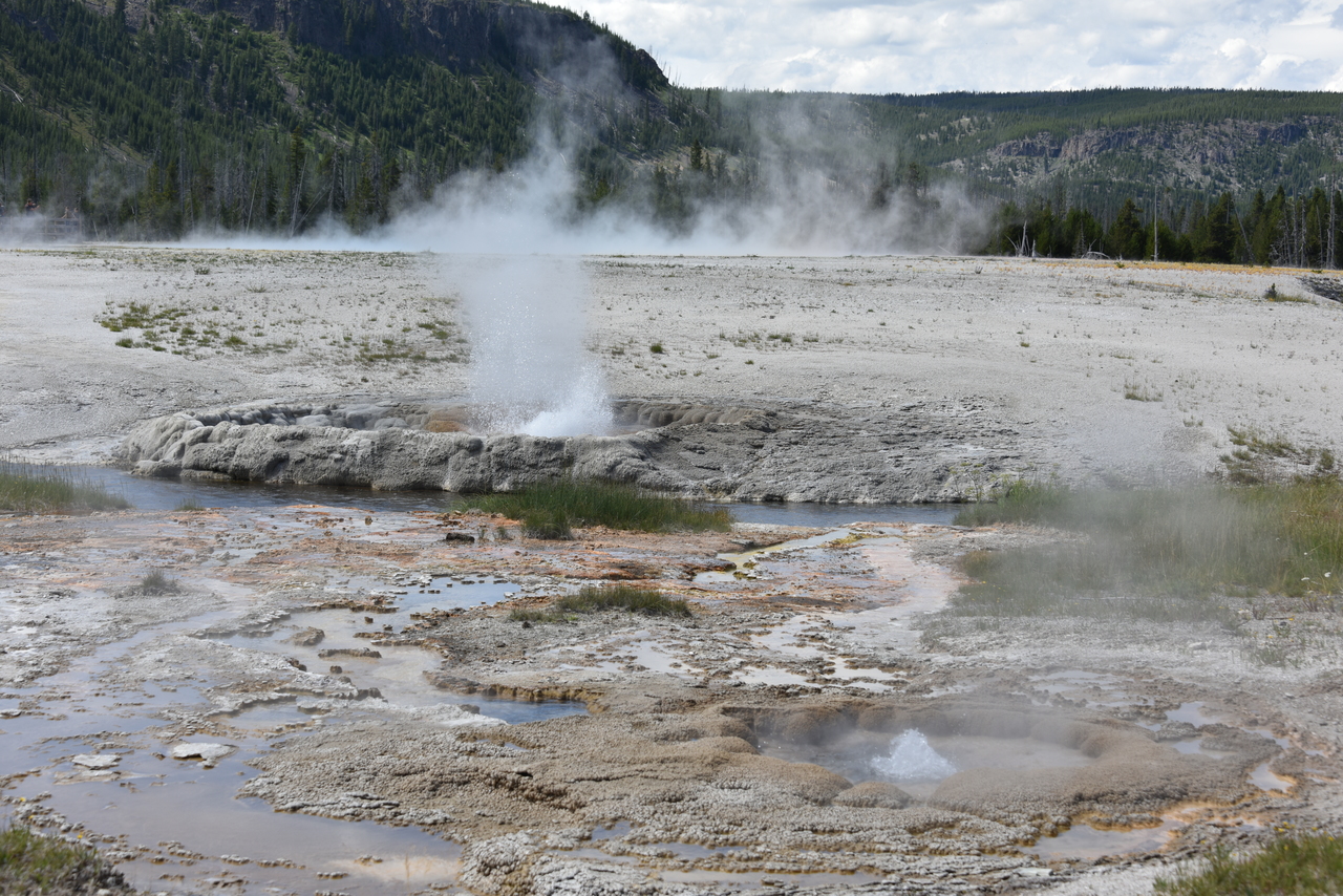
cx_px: 672
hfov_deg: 32.4
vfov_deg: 21.9
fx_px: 2313
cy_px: 448
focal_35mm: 62
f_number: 8
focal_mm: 62
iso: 100
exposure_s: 1/250
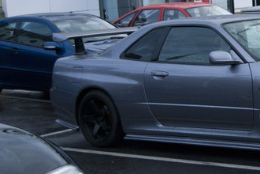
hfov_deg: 19.6
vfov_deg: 13.4
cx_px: 243
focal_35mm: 102
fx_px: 736
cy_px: 64
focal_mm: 35
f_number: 4.8
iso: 800
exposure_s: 1/200
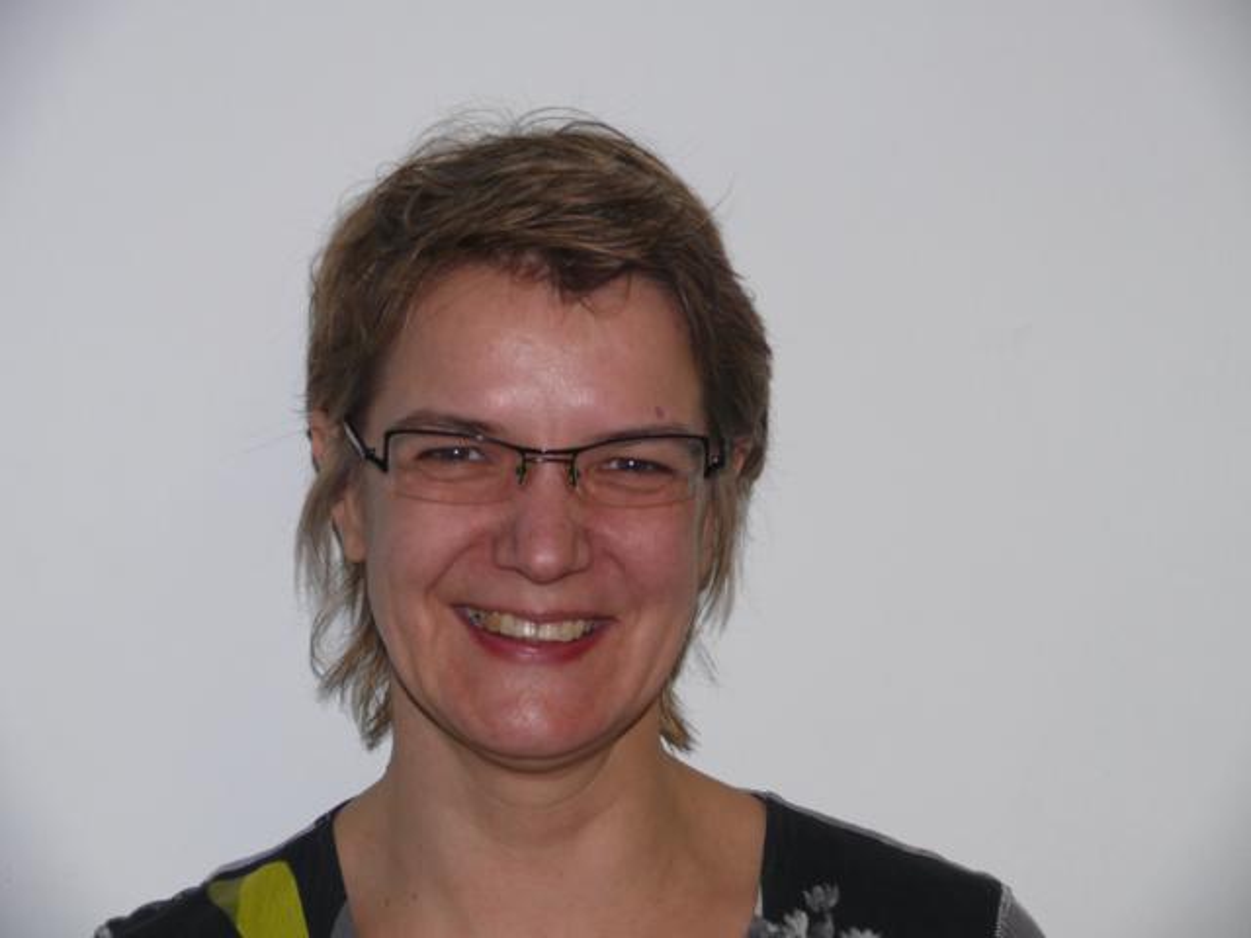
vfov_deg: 13.7
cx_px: 626
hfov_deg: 18.2
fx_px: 3903
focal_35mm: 108
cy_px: 469
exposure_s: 1/30
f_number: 3.6
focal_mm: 22.9
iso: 100
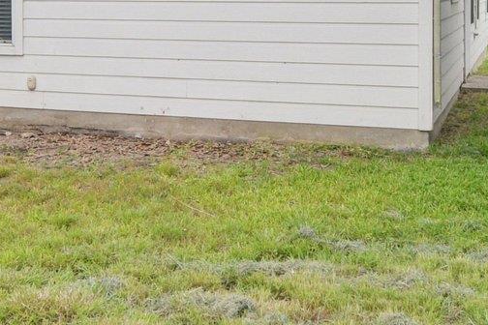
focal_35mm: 61
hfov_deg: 32.7
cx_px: 170
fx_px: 827
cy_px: 57
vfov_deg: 21.9
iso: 400
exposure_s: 1/250
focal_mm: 10
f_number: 8
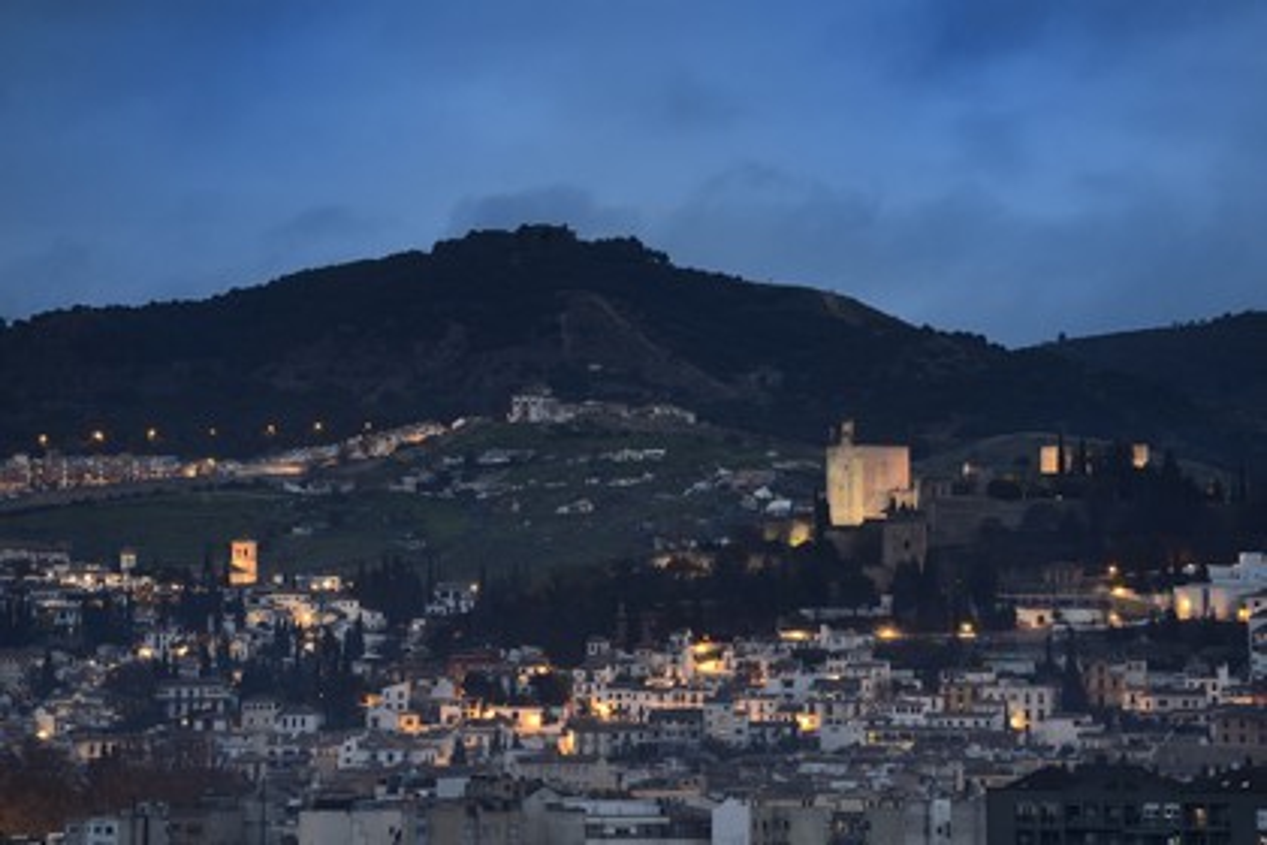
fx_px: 6862
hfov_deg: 10.5
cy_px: 422
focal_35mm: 195
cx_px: 634
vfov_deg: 7.0
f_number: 5.6
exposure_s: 1/10
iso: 1600
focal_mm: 195
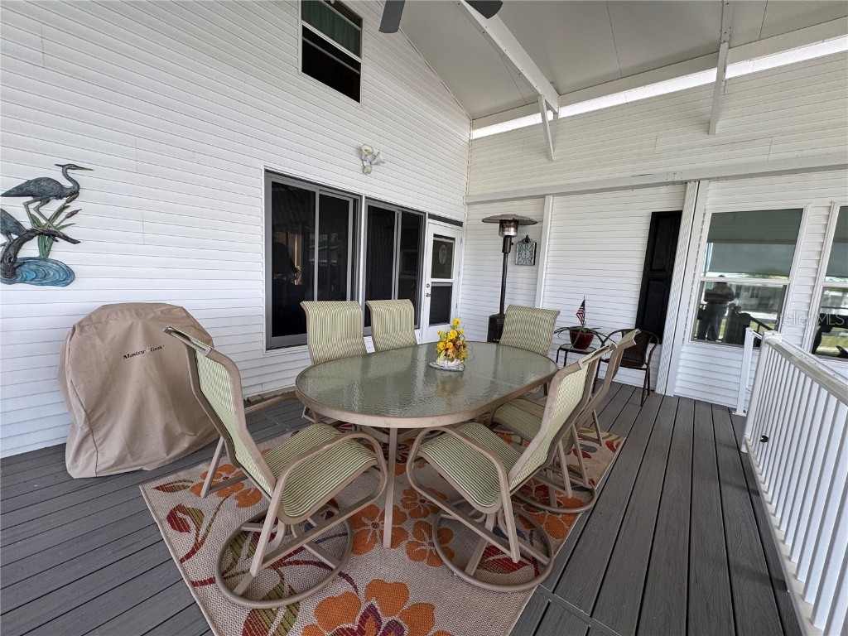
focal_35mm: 14
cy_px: 318
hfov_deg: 102.1
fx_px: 343
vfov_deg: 85.7
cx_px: 424
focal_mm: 2.22
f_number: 2.2
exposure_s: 1/128
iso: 40
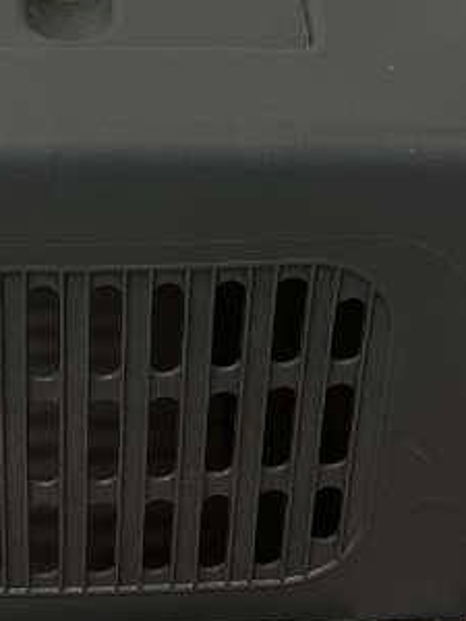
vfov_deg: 20.4
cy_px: 199
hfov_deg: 15.3
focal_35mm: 96
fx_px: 1723
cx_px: 83
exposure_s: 1/100
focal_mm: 6.9
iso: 160
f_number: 1.8
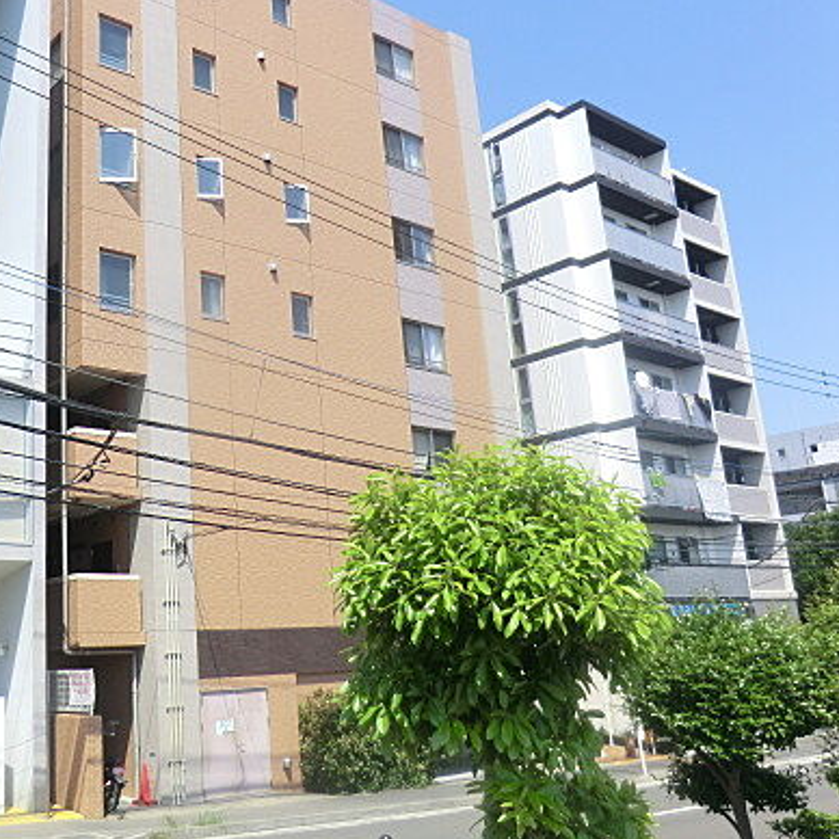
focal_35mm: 35
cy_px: 374
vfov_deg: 47.1
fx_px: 960
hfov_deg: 45.9
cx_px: 229
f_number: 3.2
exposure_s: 1/800
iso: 80
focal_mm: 4.3
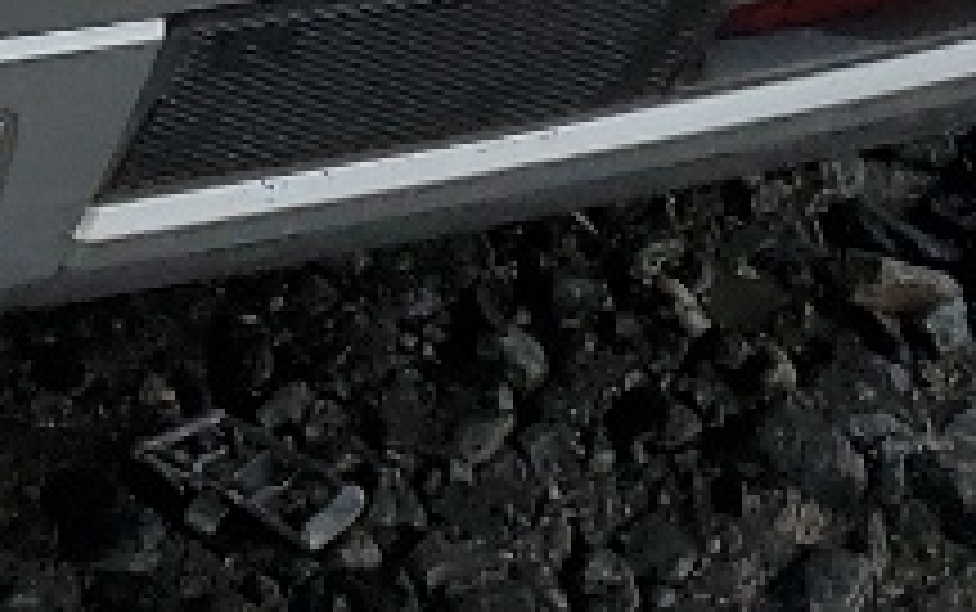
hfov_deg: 9.9
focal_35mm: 203
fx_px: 5404
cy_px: -1372
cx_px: -562
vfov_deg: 5.9
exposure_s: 1/5000
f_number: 1.5
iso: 50
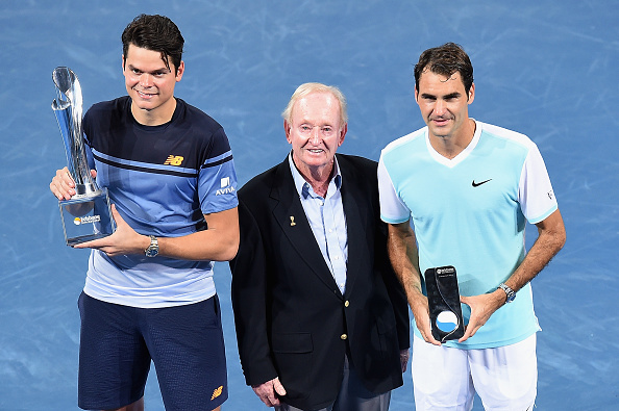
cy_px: 206
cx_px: 310
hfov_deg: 12.1
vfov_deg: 8.1
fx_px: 2921
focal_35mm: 170
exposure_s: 1/1000
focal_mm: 170
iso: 2500
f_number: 4
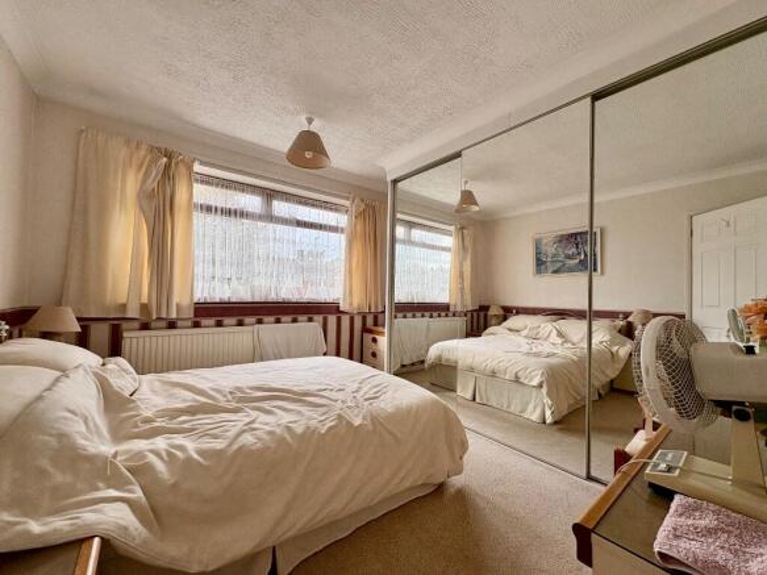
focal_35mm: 14
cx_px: 384
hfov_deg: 102.1
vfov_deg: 85.7
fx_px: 310
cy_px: 288
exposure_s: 1/187
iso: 64
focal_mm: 2.22
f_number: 2.2
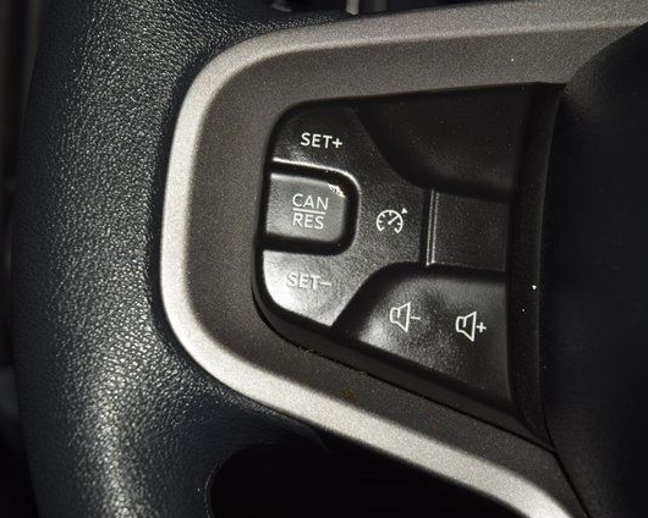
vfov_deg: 13.0
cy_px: 258
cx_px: 320
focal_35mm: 119
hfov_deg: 16.2
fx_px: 2282
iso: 100
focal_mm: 70
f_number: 8
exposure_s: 1/125
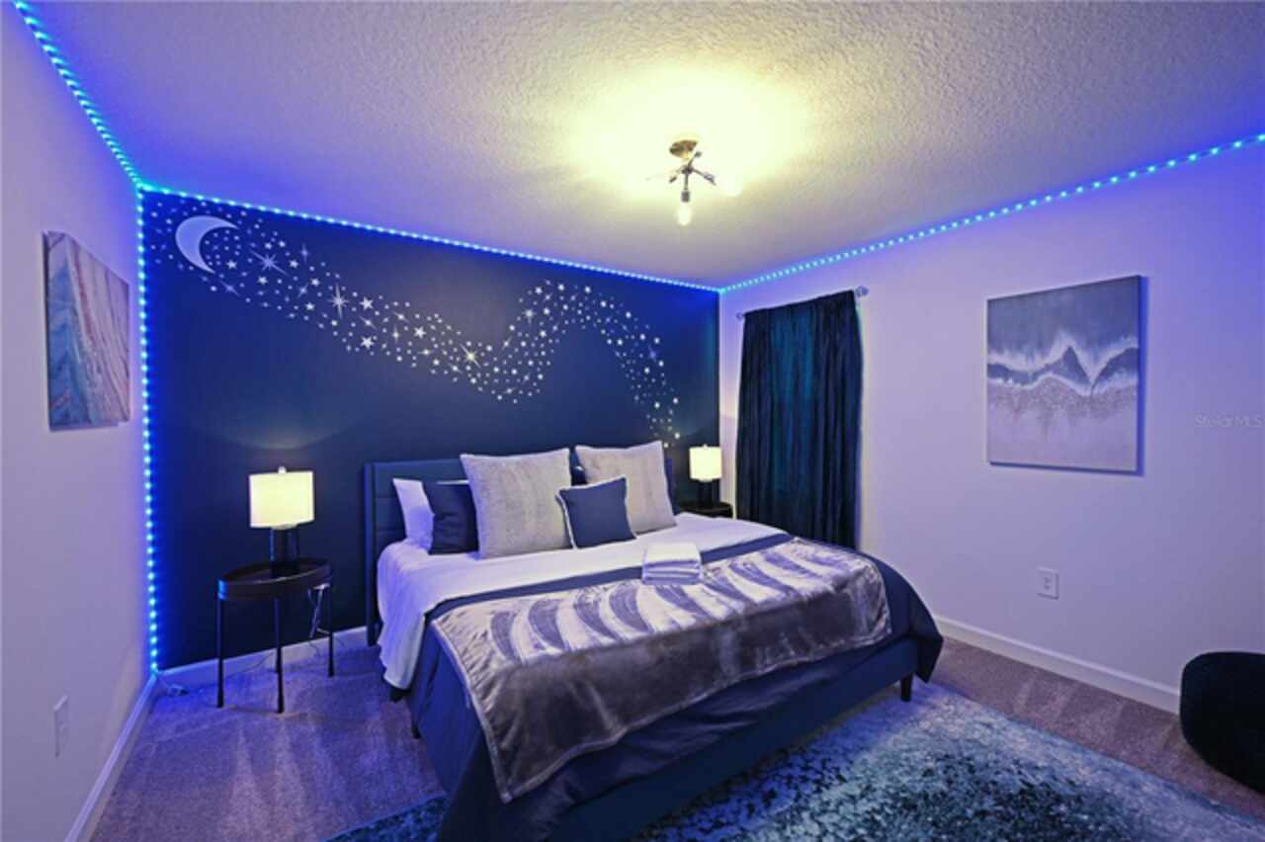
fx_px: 492
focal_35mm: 14
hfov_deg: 104.3
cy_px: 421
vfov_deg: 81.1
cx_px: 632
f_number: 2.8
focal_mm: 14
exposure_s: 1/125
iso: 800
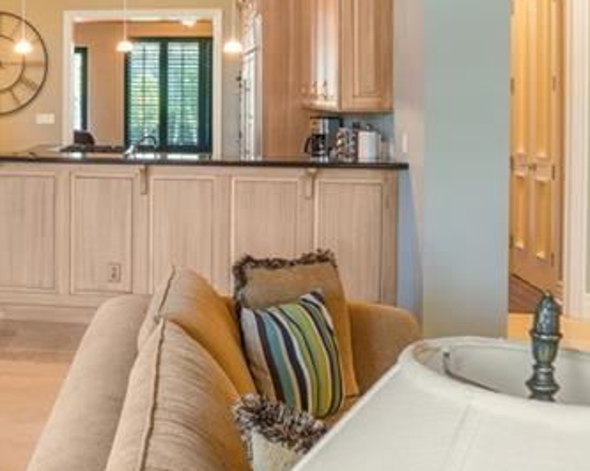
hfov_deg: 32.4
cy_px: 133
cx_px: -30
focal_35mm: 52
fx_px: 907
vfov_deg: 28.8
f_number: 9
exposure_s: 1.6
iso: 100
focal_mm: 18
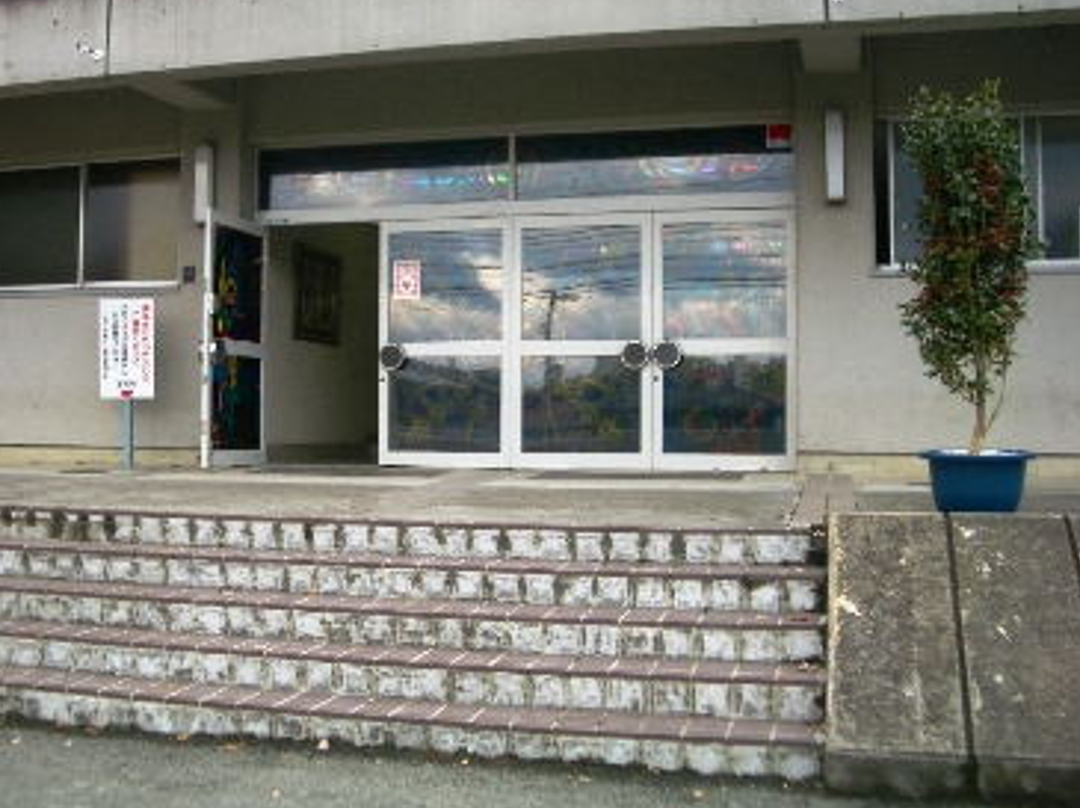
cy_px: 361
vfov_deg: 33.5
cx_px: 426
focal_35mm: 43
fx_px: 1340
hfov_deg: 43.6
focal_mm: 5.8
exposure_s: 1/250
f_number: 2.6
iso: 50
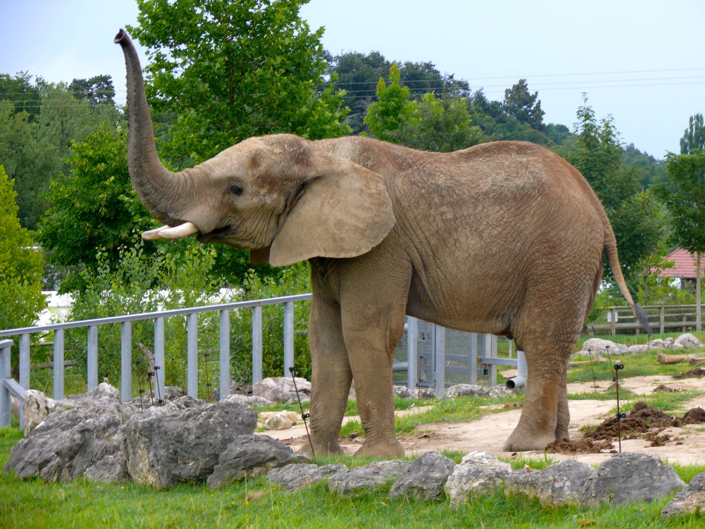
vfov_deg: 10.4
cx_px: 352
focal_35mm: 142
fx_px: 2892
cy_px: 264
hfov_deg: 13.9
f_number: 4
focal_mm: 30.1
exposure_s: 1/125
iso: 100
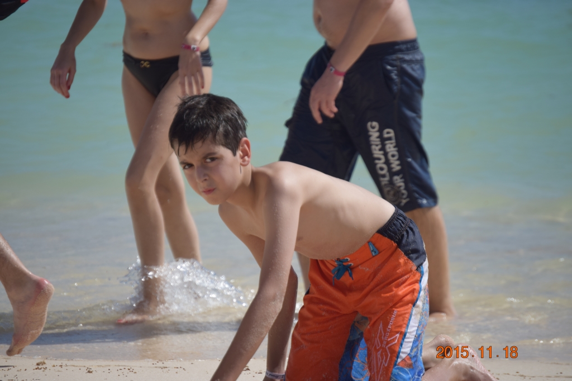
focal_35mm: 278
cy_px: 190
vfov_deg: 4.9
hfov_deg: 7.4
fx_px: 4407
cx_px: 286
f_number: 5.6
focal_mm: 185
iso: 200
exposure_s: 1/1000
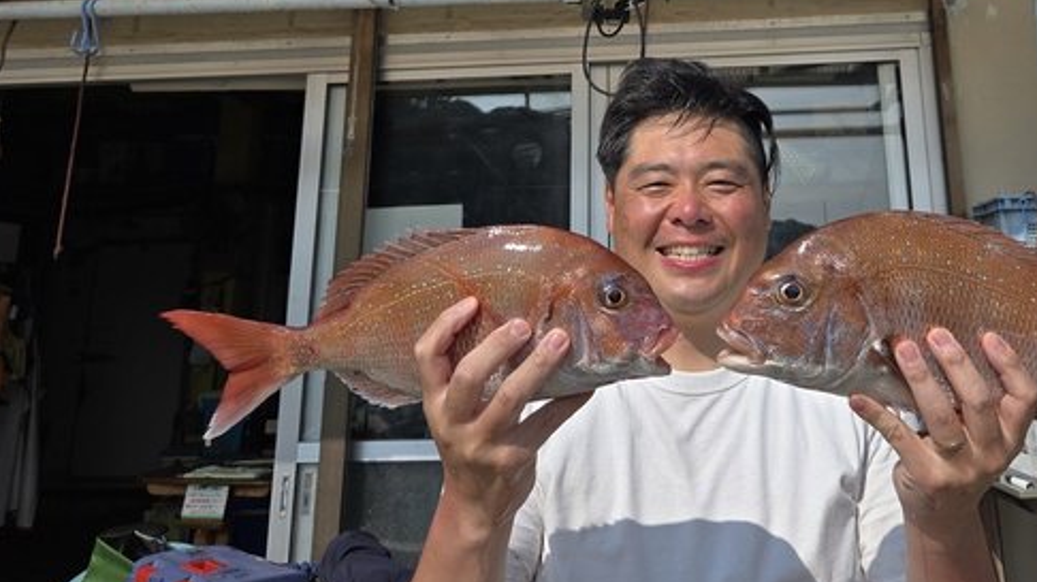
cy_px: 83
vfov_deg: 34.1
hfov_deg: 58.6
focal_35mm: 33
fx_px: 907
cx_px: 661
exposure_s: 1/3160
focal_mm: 5.4
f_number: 1.8
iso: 25
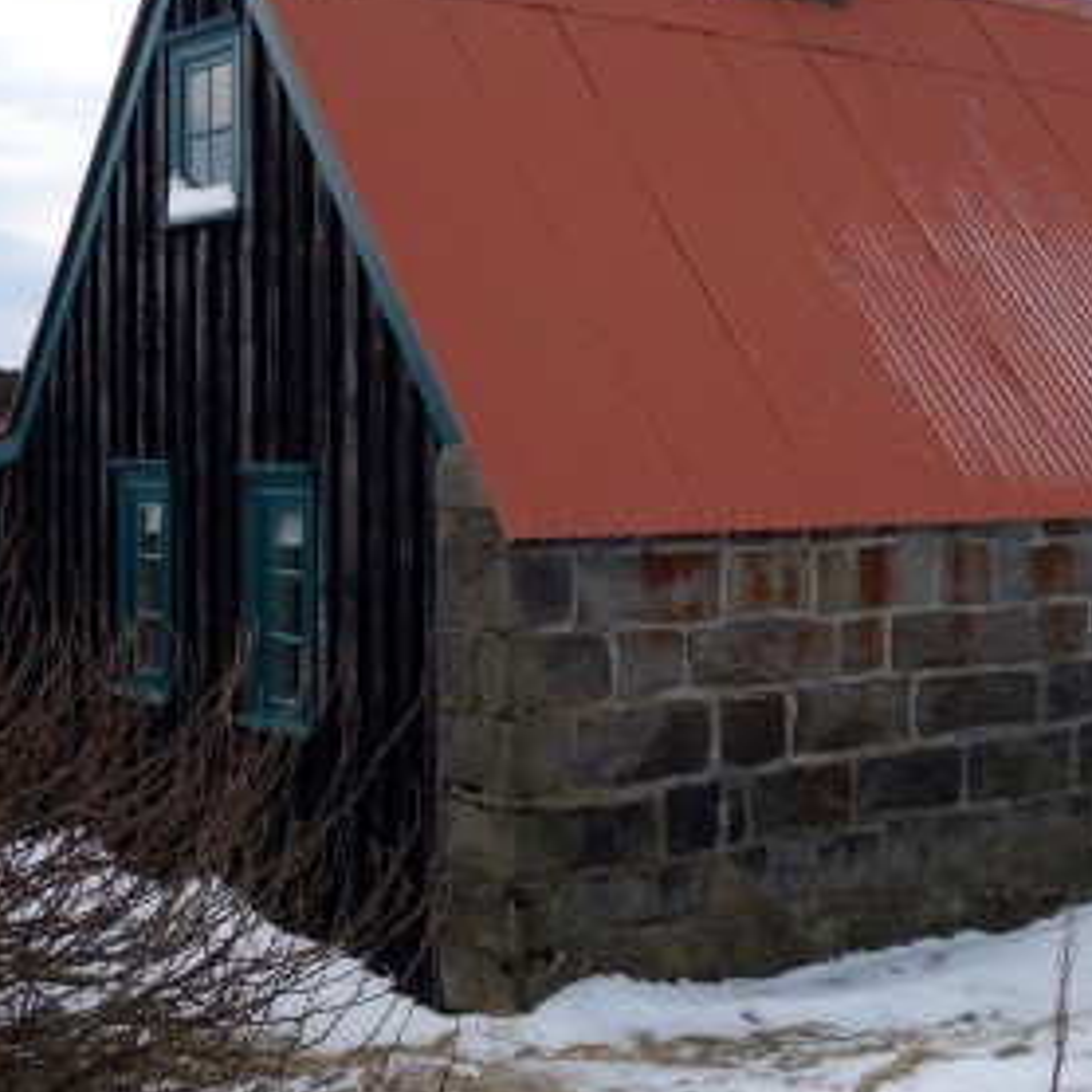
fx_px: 2141
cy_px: 513
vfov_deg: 28.6
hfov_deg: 28.5
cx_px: 664
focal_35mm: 60
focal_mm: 10.4
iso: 125
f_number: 5.6
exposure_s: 1/320
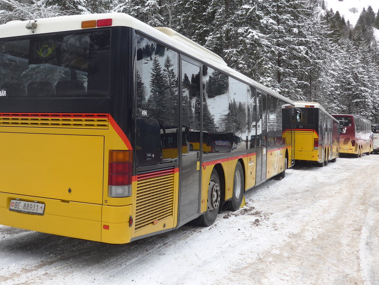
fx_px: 416
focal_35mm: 38
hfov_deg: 48.3
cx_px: 131
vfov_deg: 37.4
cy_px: 100
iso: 80
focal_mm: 6
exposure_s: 1/400
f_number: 2.8
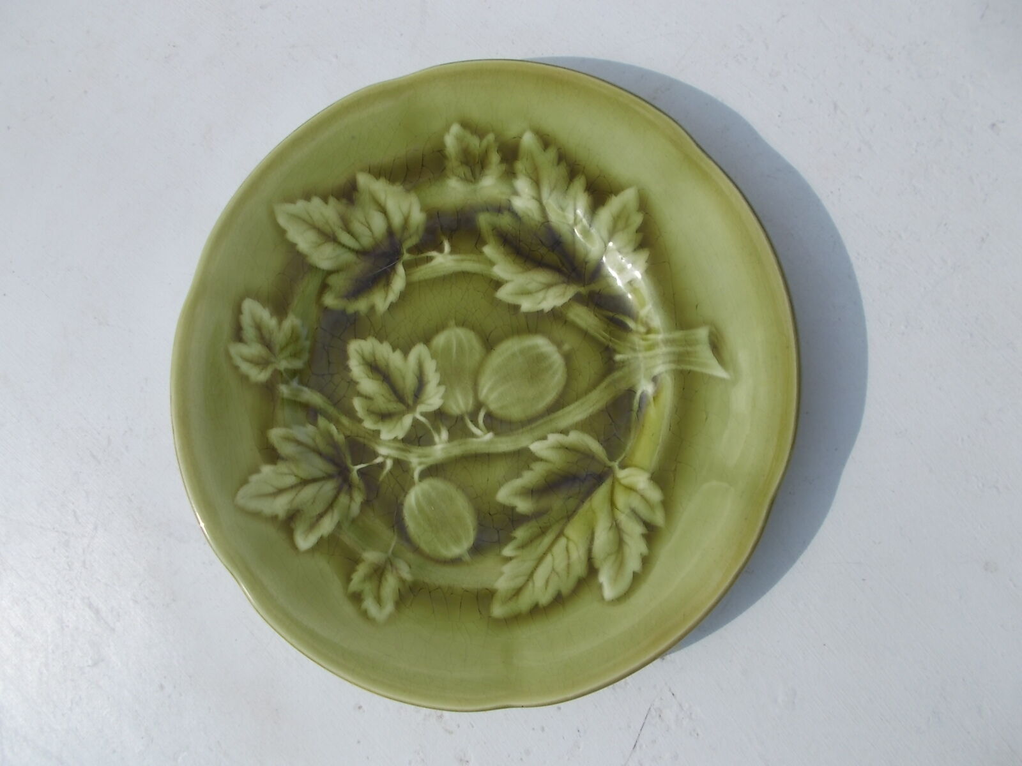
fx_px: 768
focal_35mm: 26
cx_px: 511
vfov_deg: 53.1
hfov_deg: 67.3
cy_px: 383
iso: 80
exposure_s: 1/320
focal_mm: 4.6
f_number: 8
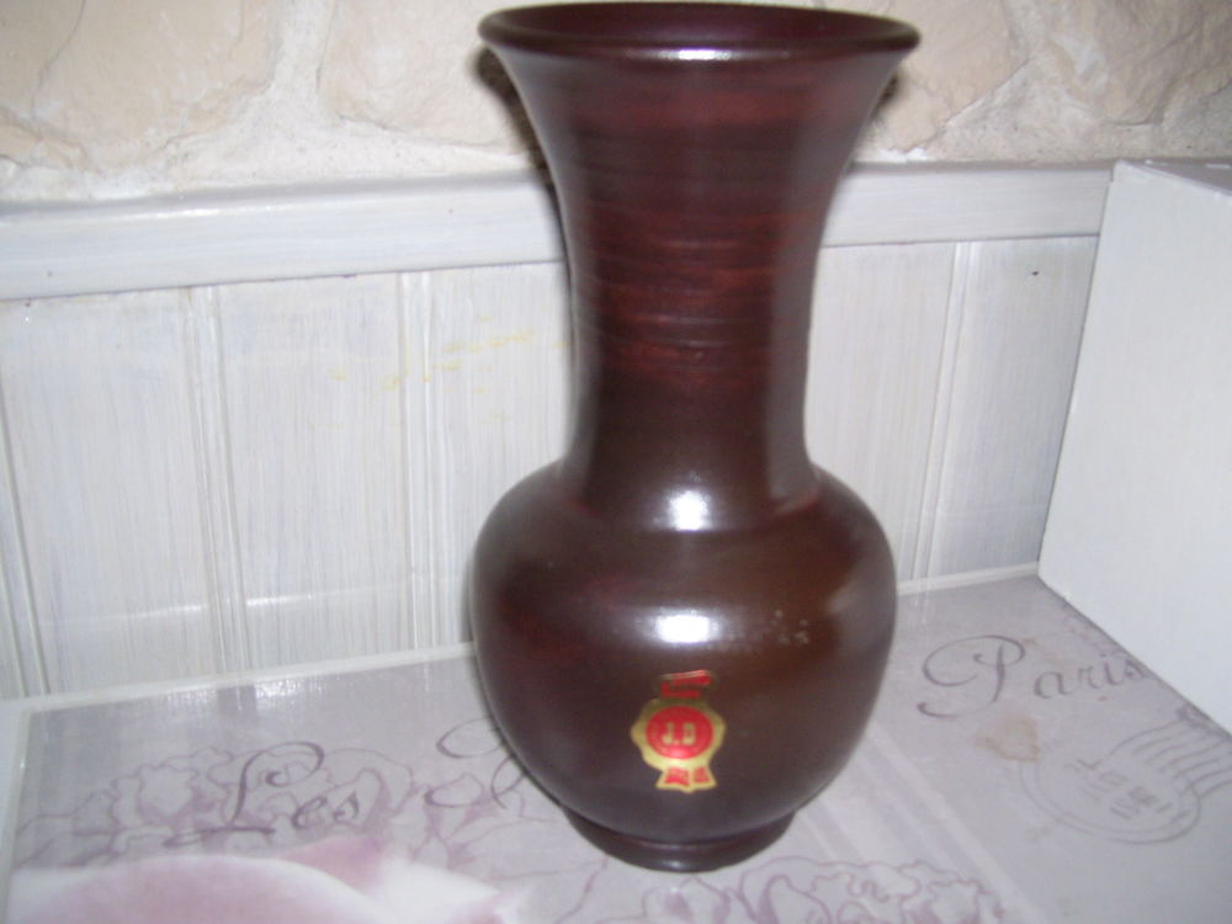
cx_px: 616
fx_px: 1317
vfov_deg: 38.7
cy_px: 462
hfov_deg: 50.1
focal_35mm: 37
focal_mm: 6
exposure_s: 1/60
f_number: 2.7
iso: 125
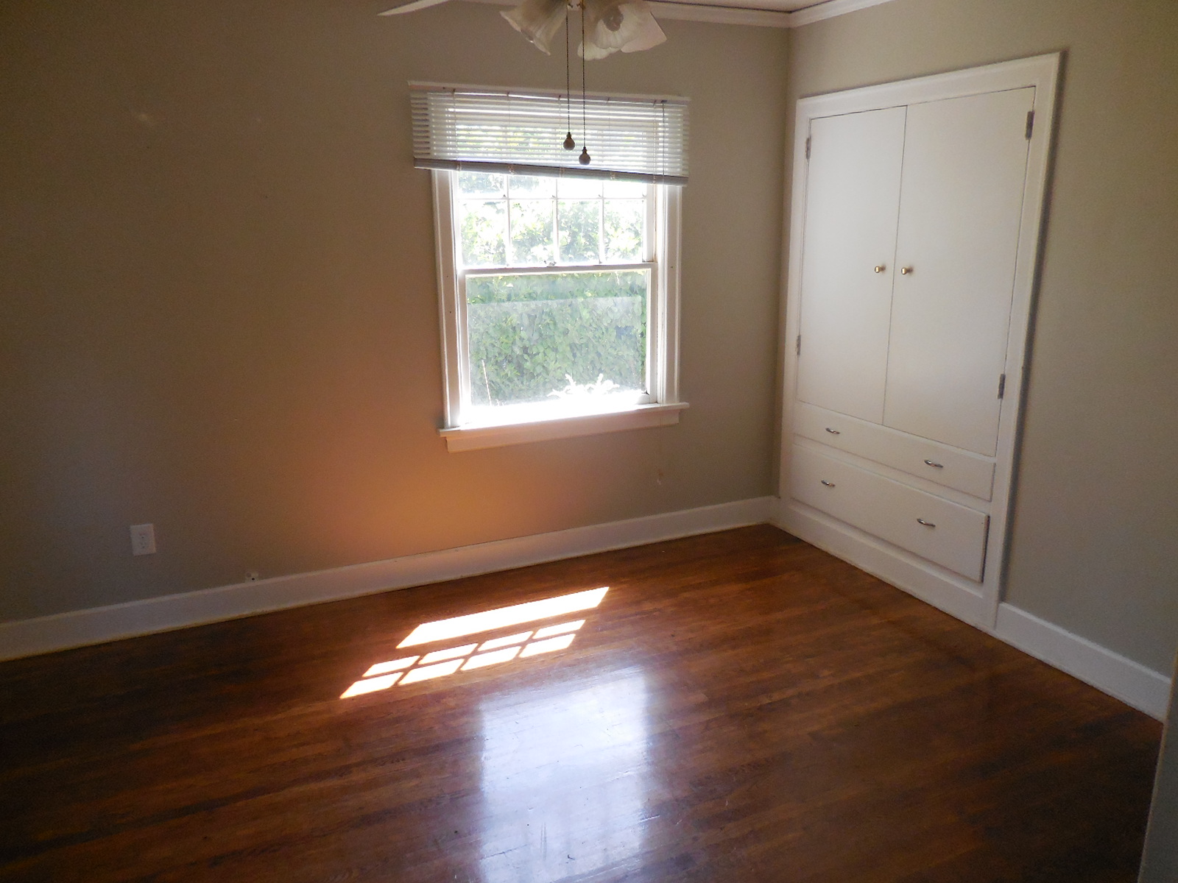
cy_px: 442
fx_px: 851
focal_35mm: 25
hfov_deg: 69.4
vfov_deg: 54.9
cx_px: 589
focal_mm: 4.5
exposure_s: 1/250
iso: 400
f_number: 3.3
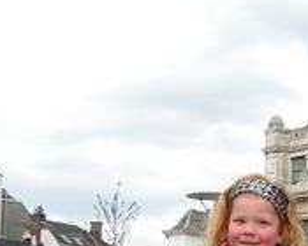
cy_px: 308
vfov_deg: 14.0
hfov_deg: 17.7
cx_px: 306
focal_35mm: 106
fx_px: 966
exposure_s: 1/125
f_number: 5.6
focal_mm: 6.3
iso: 50
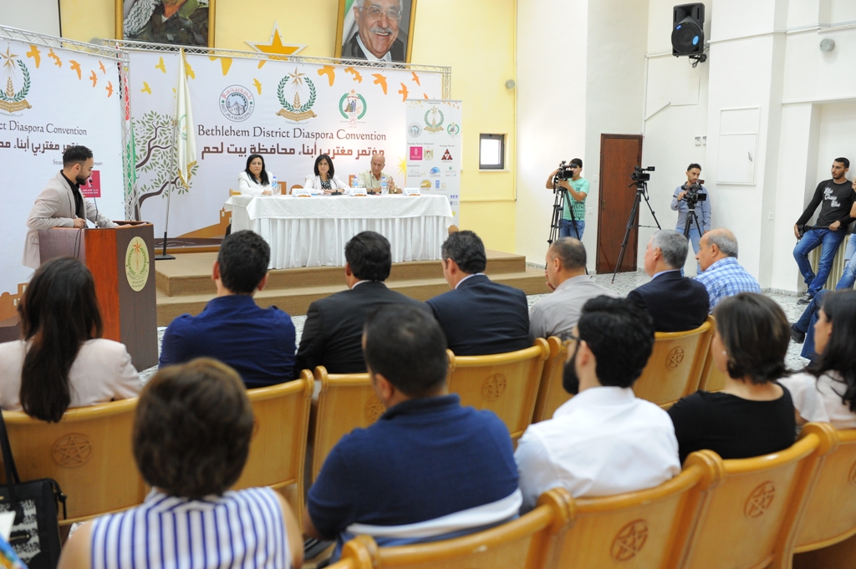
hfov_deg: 54.5
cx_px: 428
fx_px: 832
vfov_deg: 37.8
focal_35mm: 35
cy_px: 284
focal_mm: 35
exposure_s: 1/125
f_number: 3.2
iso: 1600
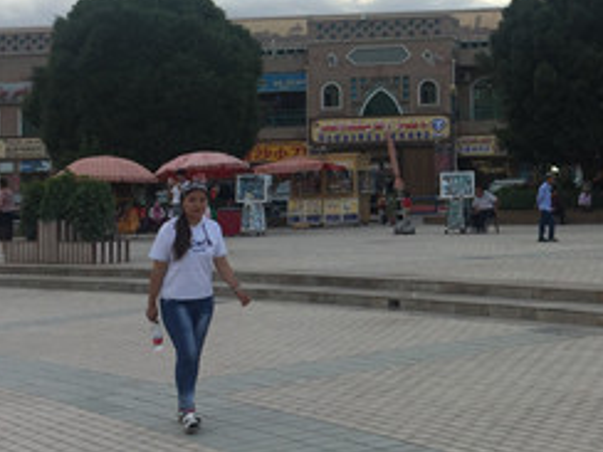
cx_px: 593
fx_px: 1324
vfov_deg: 19.3
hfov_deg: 24.6
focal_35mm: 76
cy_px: 138
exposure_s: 1/638
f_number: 2.2
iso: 32
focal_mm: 4.15
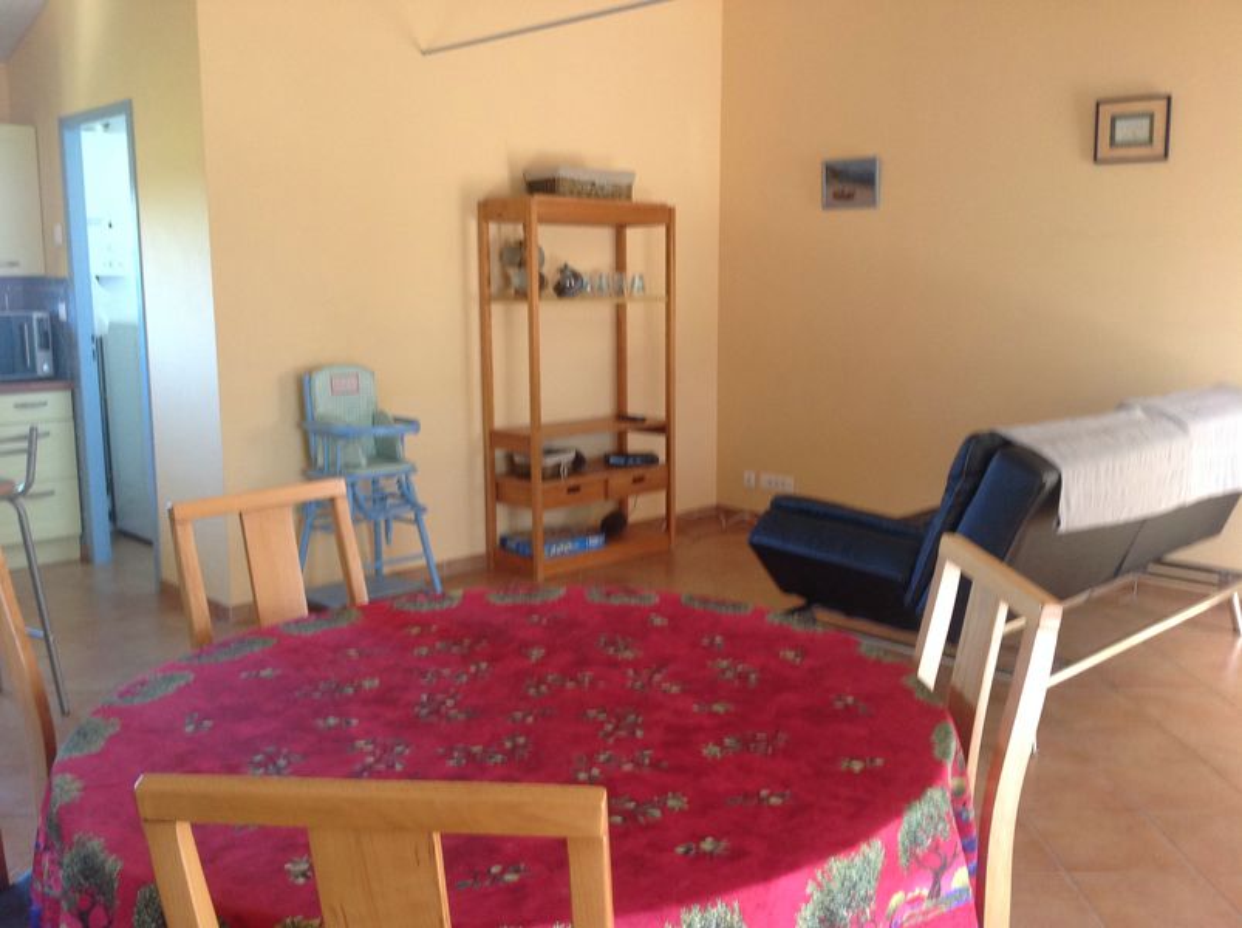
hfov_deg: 52.7
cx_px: 621
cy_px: 464
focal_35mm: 35
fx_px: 1254
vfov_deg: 40.6
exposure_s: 1/15
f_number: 2.4
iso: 100
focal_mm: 4.28
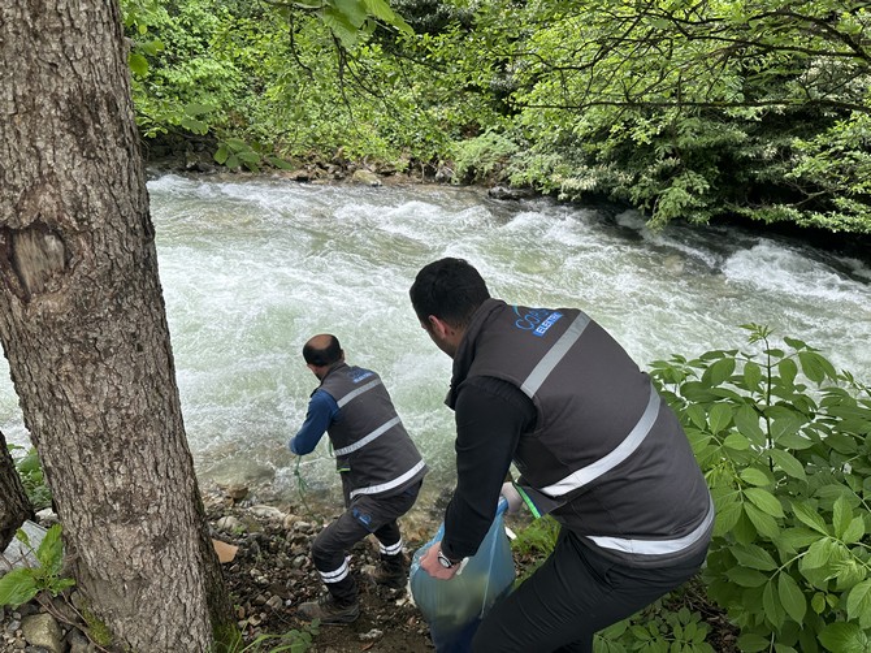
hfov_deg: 71.6
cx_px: 436
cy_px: 326
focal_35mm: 24
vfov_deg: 56.8
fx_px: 604
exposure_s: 1/850
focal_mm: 6.86
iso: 80
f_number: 1.78
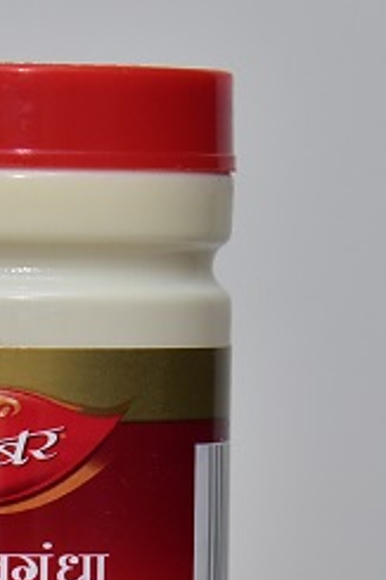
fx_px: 4155
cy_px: 526
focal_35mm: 258
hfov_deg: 5.3
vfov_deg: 8.0
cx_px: -2
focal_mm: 120
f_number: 5.6
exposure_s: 1/160
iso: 1600
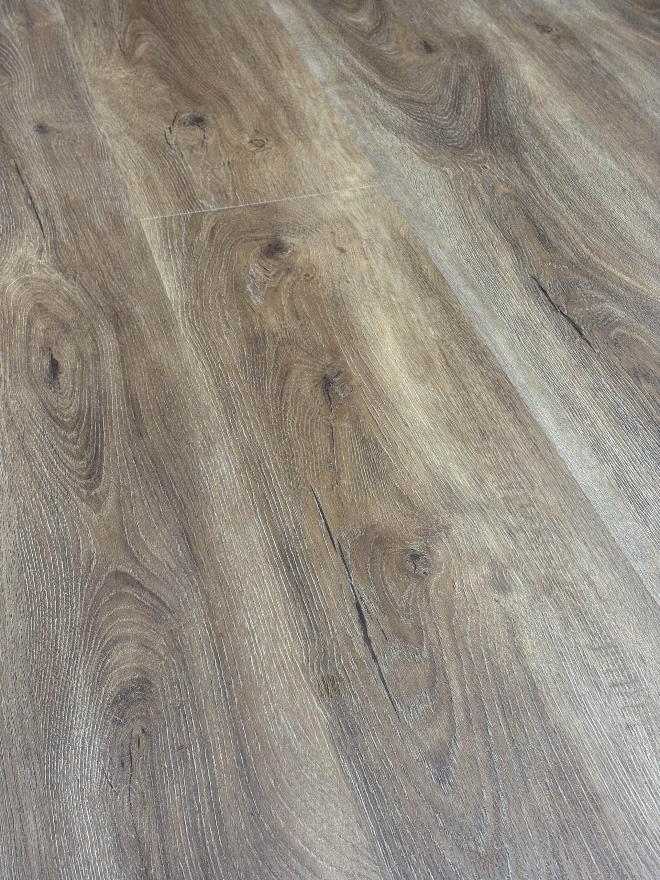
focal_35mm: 52
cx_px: 330
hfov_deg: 28.0
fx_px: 1322
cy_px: 440
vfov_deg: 36.8
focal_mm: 5.96
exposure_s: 1/50
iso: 64
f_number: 1.6
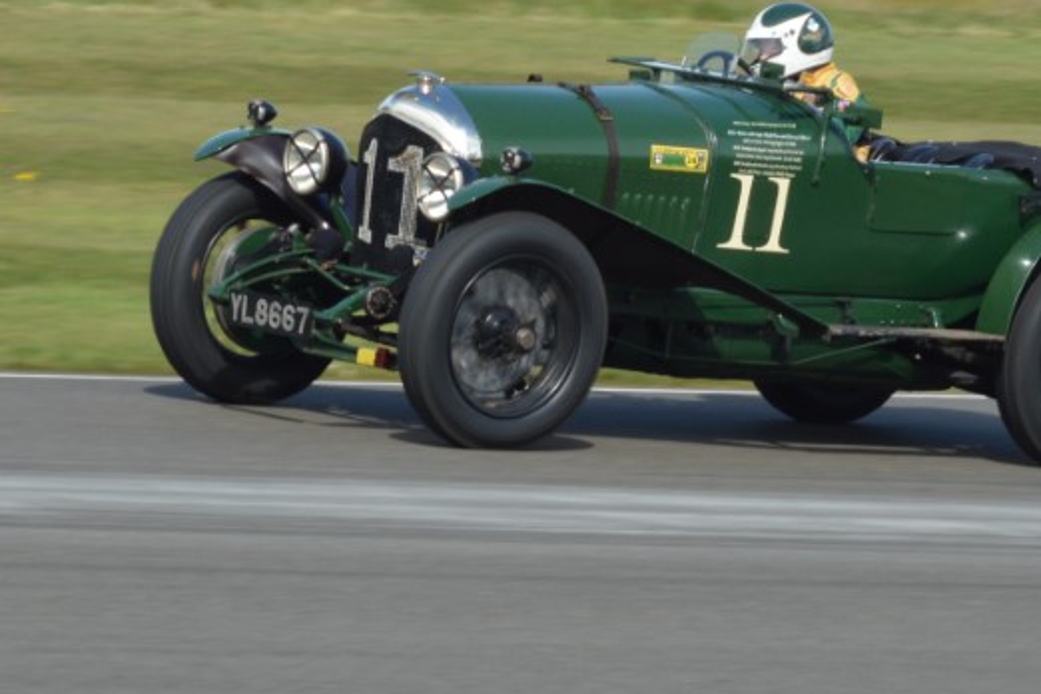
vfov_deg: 7.6
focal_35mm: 181
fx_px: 5234
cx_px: 634
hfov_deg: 11.4
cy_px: 234
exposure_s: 1/320
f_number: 13
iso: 400
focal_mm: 90
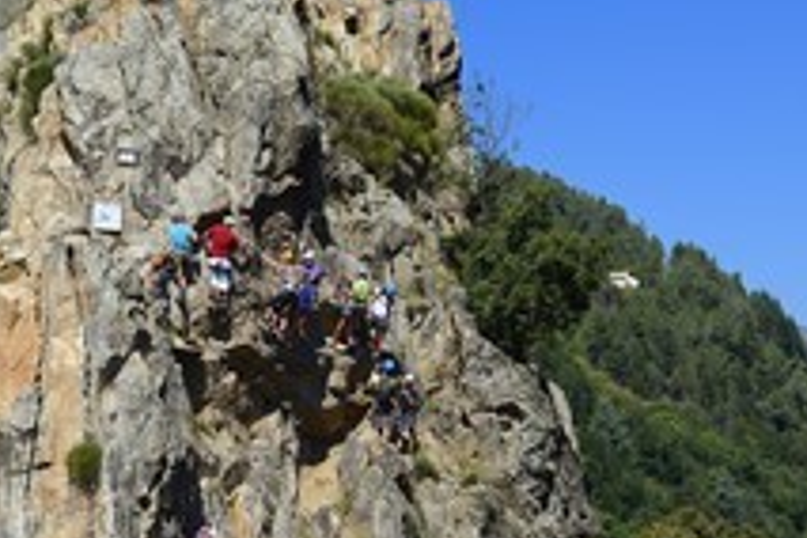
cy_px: 341
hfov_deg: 14.8
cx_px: 572
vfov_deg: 9.9
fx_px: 3093
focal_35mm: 138
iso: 200
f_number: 9
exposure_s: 1/500
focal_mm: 70
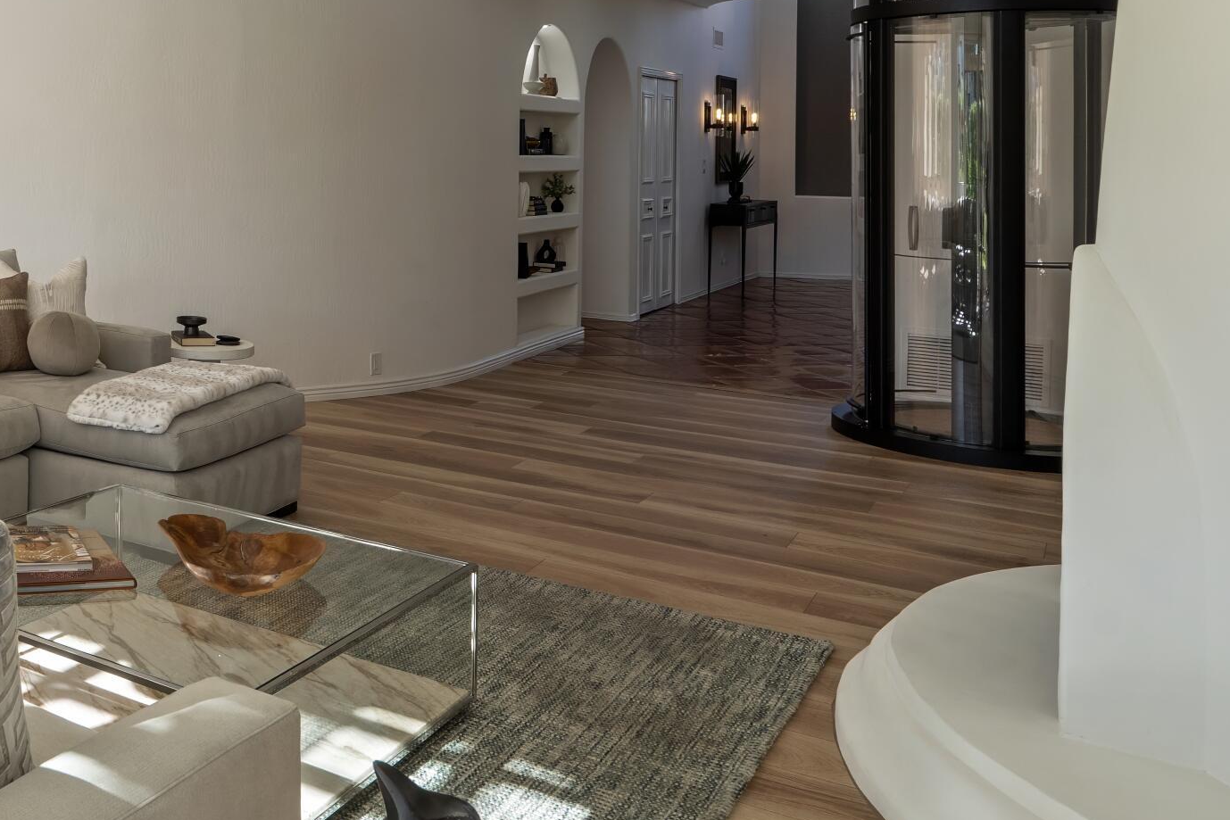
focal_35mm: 37
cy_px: 125
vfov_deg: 34.5
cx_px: 8
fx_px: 1264
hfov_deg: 44.4
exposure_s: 1/60
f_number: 8
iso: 800
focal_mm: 17
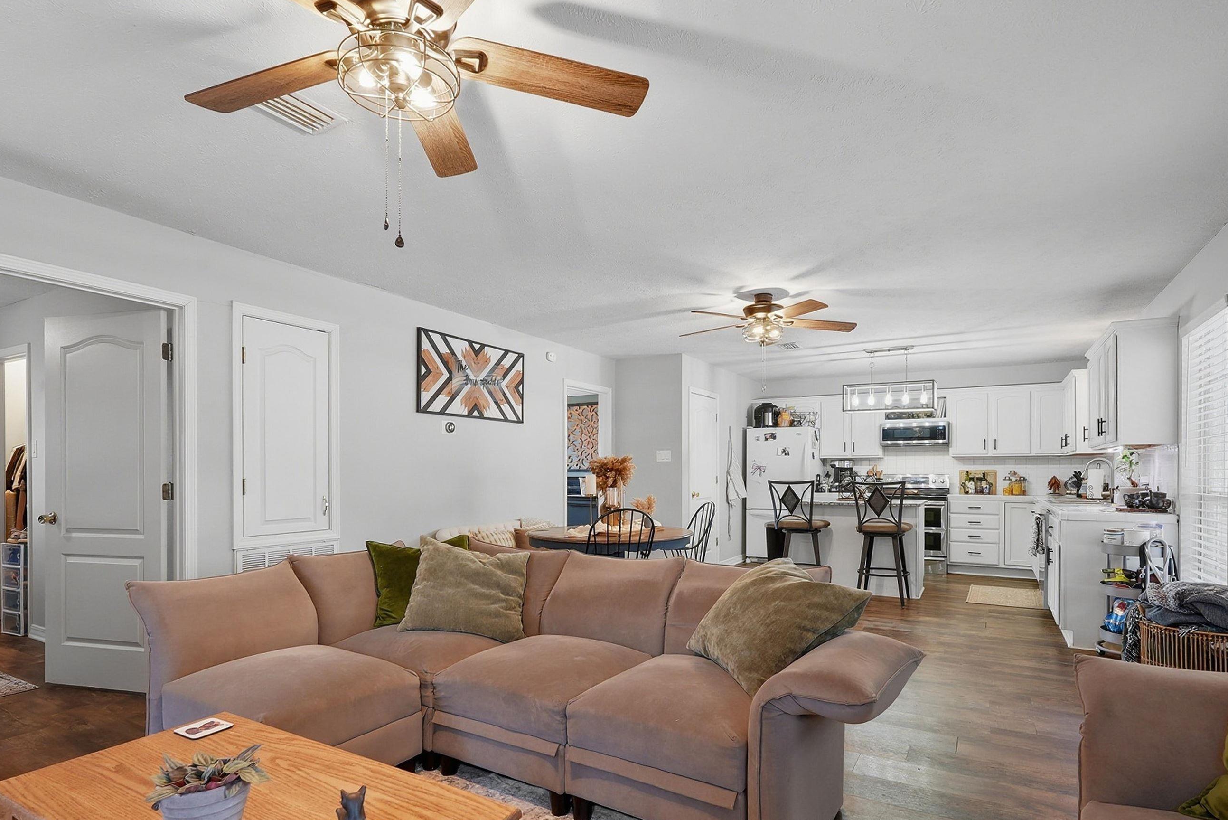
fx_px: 648
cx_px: 612
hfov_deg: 86.9
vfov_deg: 64.2
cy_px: 478
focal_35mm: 19
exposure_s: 1/8
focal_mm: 16
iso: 250
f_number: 9
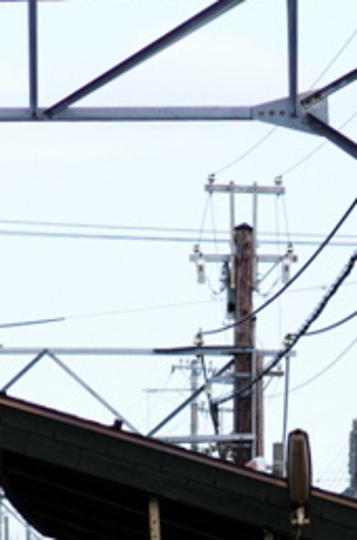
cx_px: 227
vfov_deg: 4.9
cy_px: 851
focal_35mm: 418
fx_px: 6251
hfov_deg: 3.3
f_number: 4
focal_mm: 70
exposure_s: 1/400
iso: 100
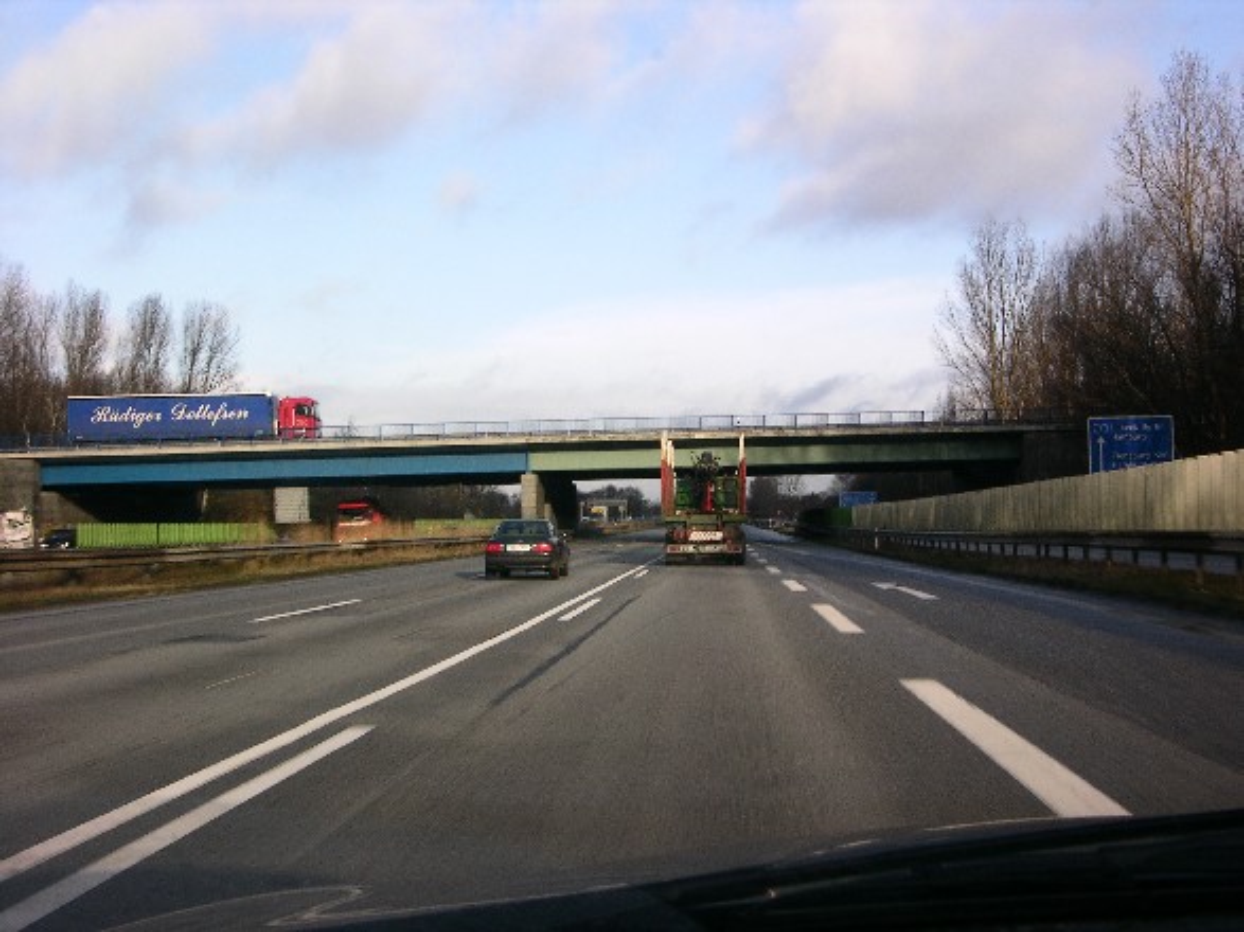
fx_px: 1653
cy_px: 466
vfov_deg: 31.5
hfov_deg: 41.2
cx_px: 622
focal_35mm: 46
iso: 50
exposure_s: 1/74.8
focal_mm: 11.6
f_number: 7.5
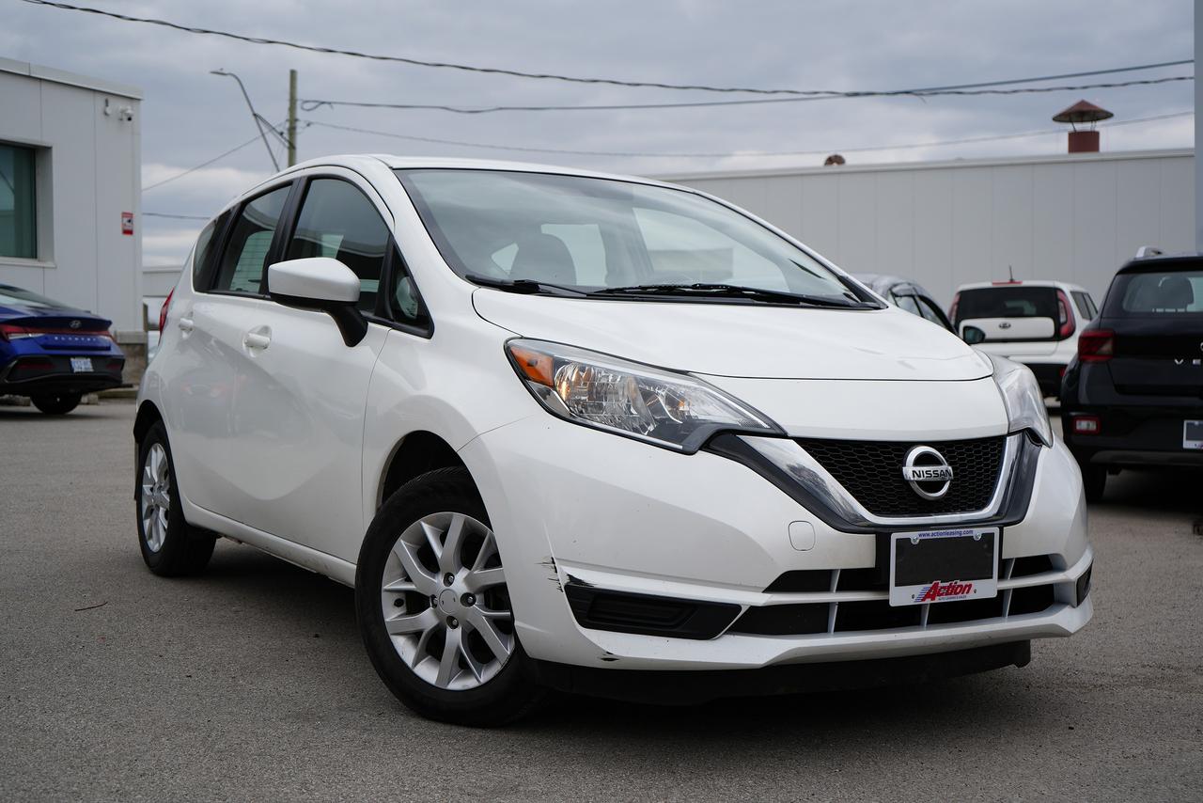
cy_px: 402
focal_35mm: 44
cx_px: 602
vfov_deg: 30.5
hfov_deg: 44.5
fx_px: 1471
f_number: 5
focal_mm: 44
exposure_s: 1/400
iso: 100
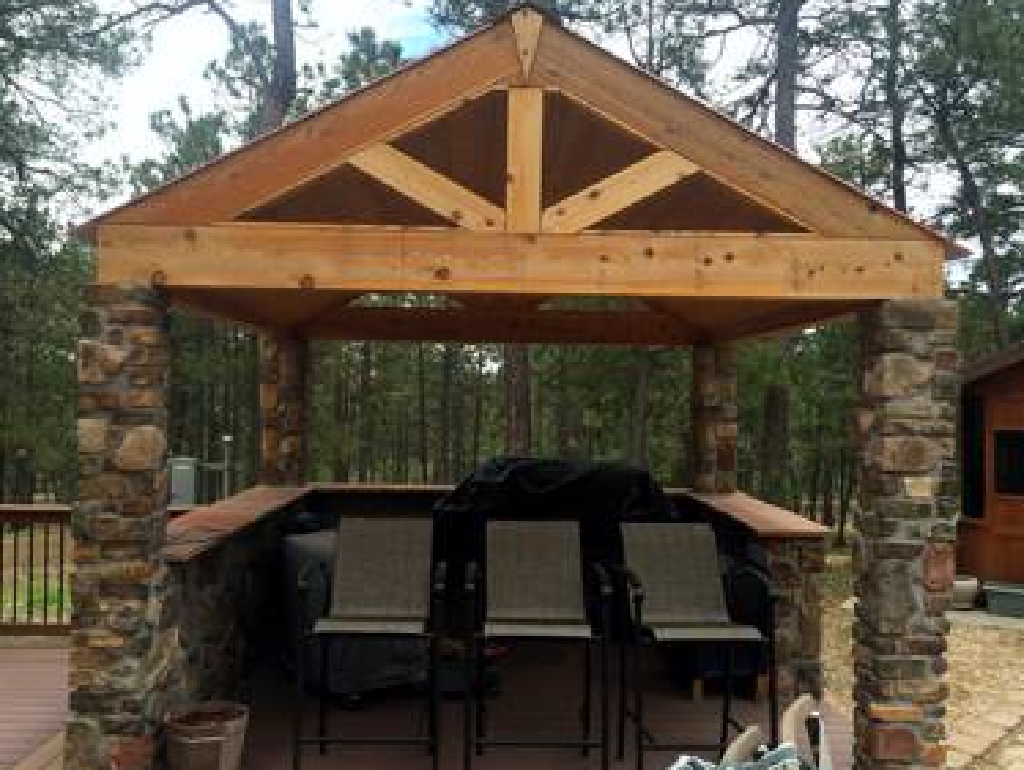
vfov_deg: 45.5
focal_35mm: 31
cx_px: 496
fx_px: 918
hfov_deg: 58.3
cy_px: 400
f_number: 2.2
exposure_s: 1/641
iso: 32
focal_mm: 4.15
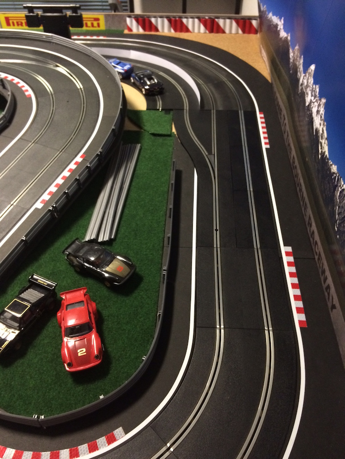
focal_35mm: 29
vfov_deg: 61.7
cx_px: 172
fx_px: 385
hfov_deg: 48.2
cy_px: 230
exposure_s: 1/17
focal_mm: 4.15
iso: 250
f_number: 2.2
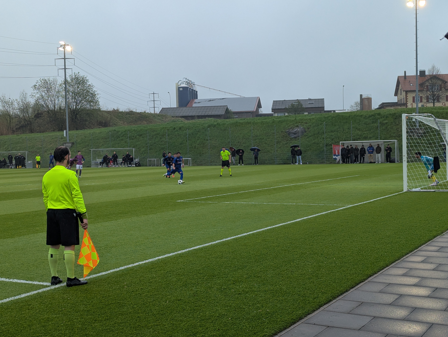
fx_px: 674
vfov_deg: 28.1
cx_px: 227
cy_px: 174
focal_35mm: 52
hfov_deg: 36.8
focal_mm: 6.81
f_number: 1.85
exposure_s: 1/584
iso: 42
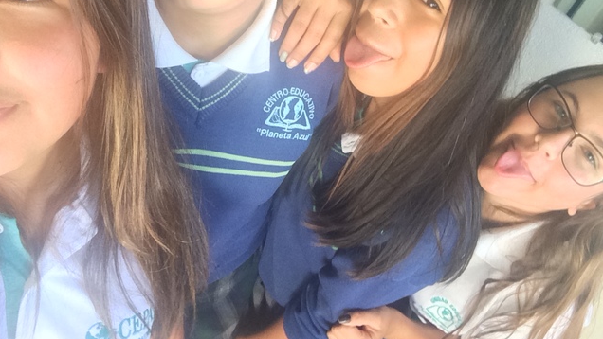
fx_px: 544
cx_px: 301
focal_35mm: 34
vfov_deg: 34.6
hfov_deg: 58.0
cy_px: 141
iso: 160
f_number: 2.4
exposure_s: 1/30
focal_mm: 2.15
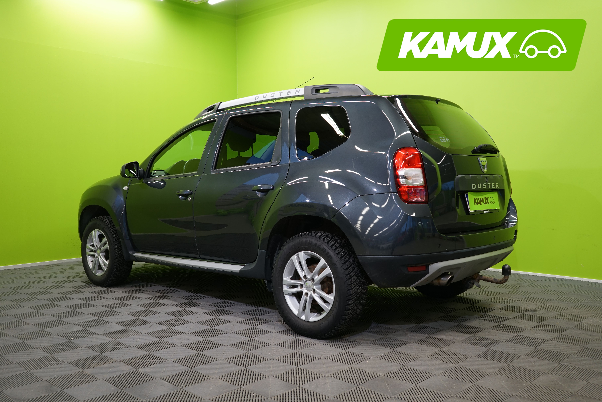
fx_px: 552
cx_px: 301
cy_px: 201
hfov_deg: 57.2
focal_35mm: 33
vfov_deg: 40.0
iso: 500
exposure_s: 1/30
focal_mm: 33
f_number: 5
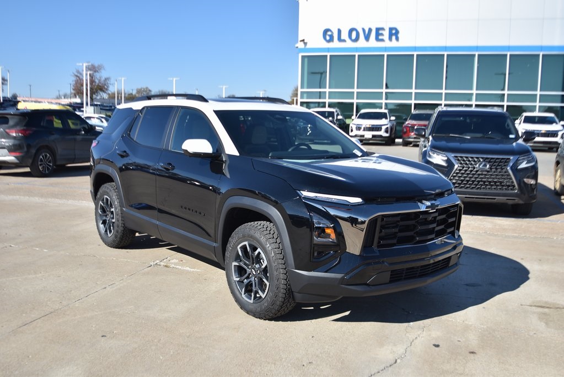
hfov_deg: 53.1
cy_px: 188
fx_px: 564
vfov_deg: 36.9
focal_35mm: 36
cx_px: 282
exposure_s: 1/640
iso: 100
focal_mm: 24
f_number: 4.5
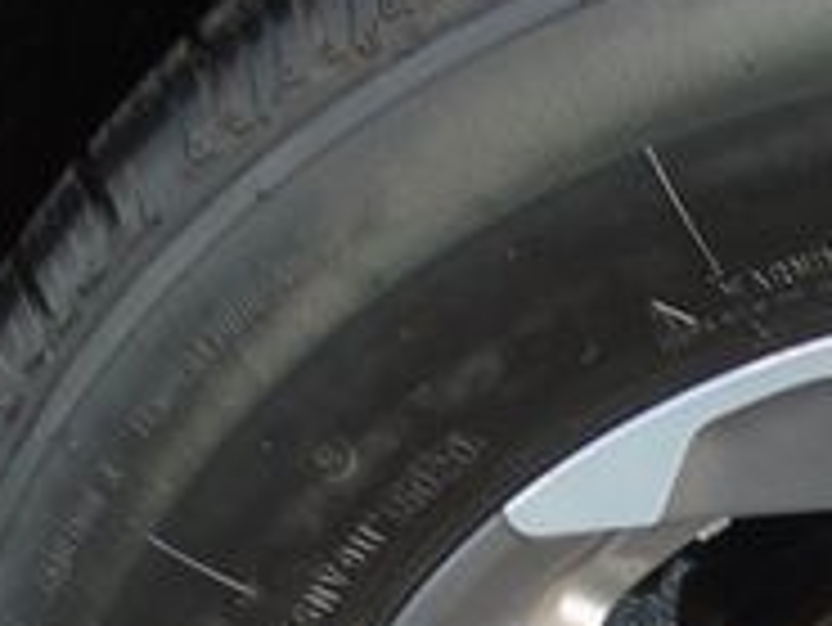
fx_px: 2165
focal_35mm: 90
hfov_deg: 19.6
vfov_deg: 15.6
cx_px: 1156
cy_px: 838
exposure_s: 1/50
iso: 100
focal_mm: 4.6
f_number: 3.2
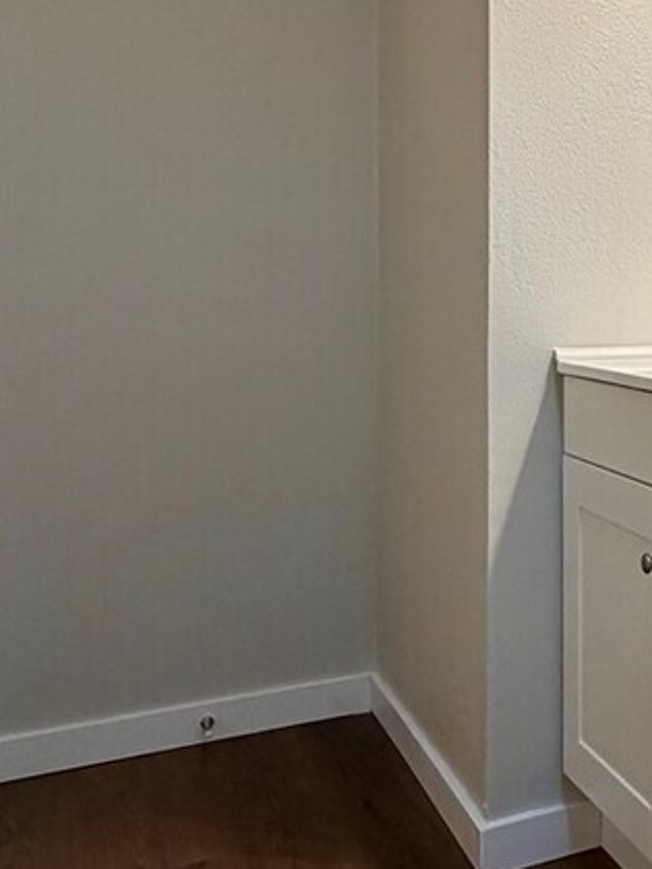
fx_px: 1205
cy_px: 277
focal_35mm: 48
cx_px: 936
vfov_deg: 39.1
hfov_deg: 24.6
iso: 200
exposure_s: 1/120
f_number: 2.2
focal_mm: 2.22
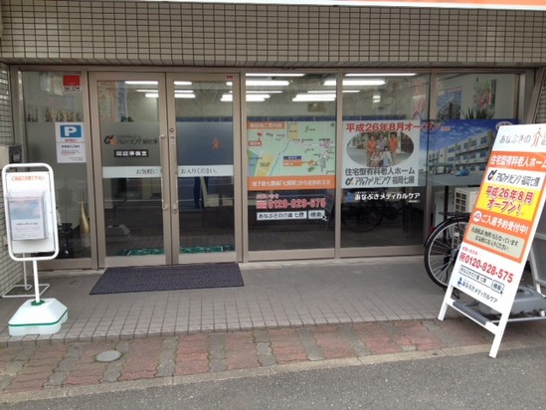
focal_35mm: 35
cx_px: 273
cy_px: 205
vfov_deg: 40.7
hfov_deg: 52.6
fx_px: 552
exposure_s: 1/223
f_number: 2.4
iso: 50
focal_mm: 4.28
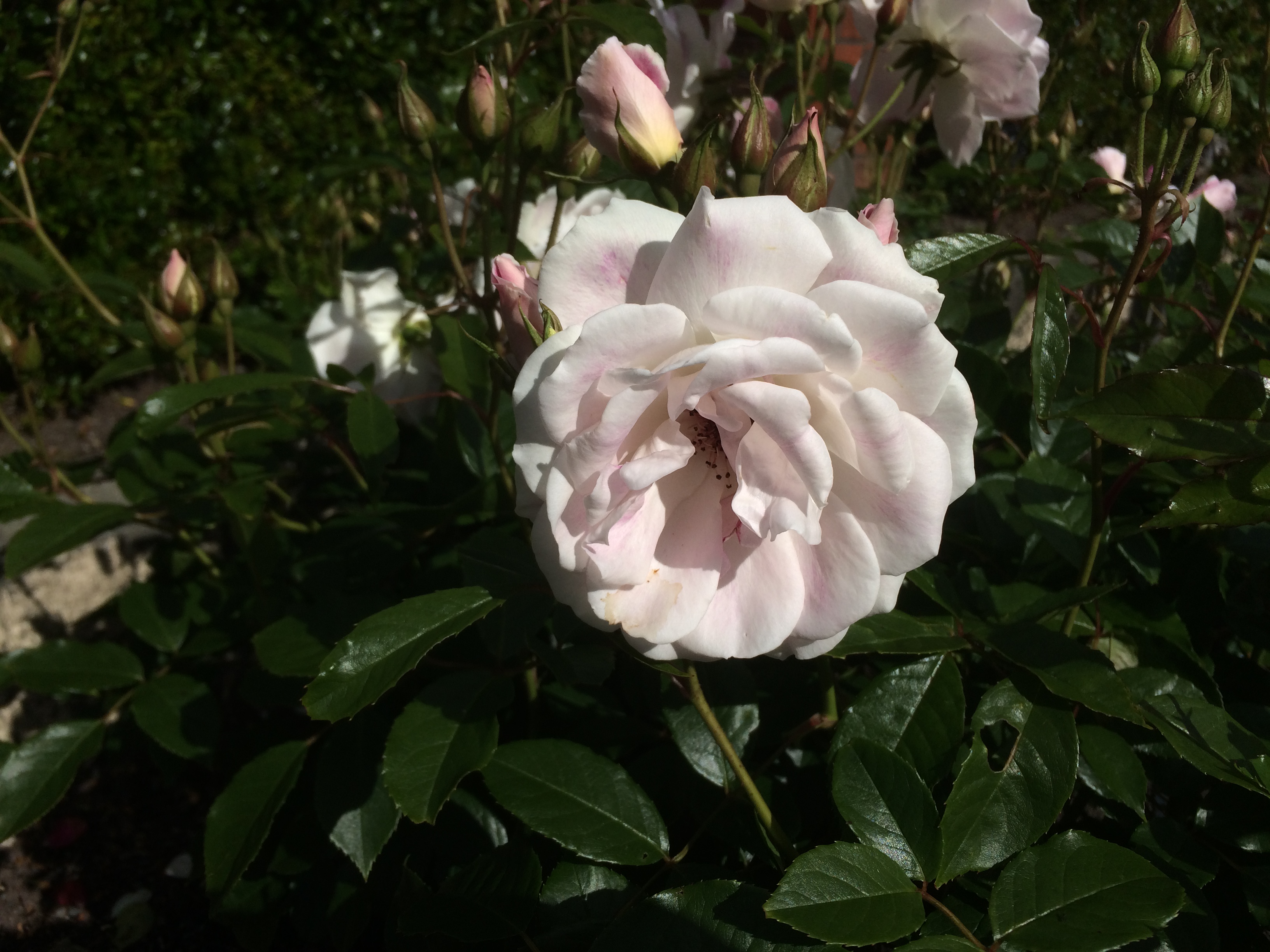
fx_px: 1064
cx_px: 635
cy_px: 476
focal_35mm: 29
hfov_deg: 61.7
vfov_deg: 48.2
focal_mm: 4.15
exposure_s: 1/5882
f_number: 2.2
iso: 32
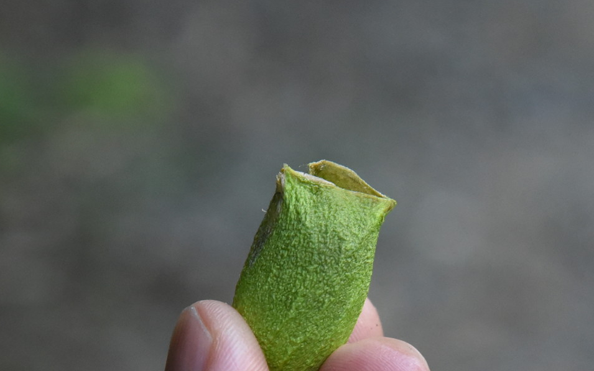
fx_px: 3983
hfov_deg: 8.5
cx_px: 309
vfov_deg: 5.3
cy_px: 262
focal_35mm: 246
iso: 5000
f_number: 8
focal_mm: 120
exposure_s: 1/60
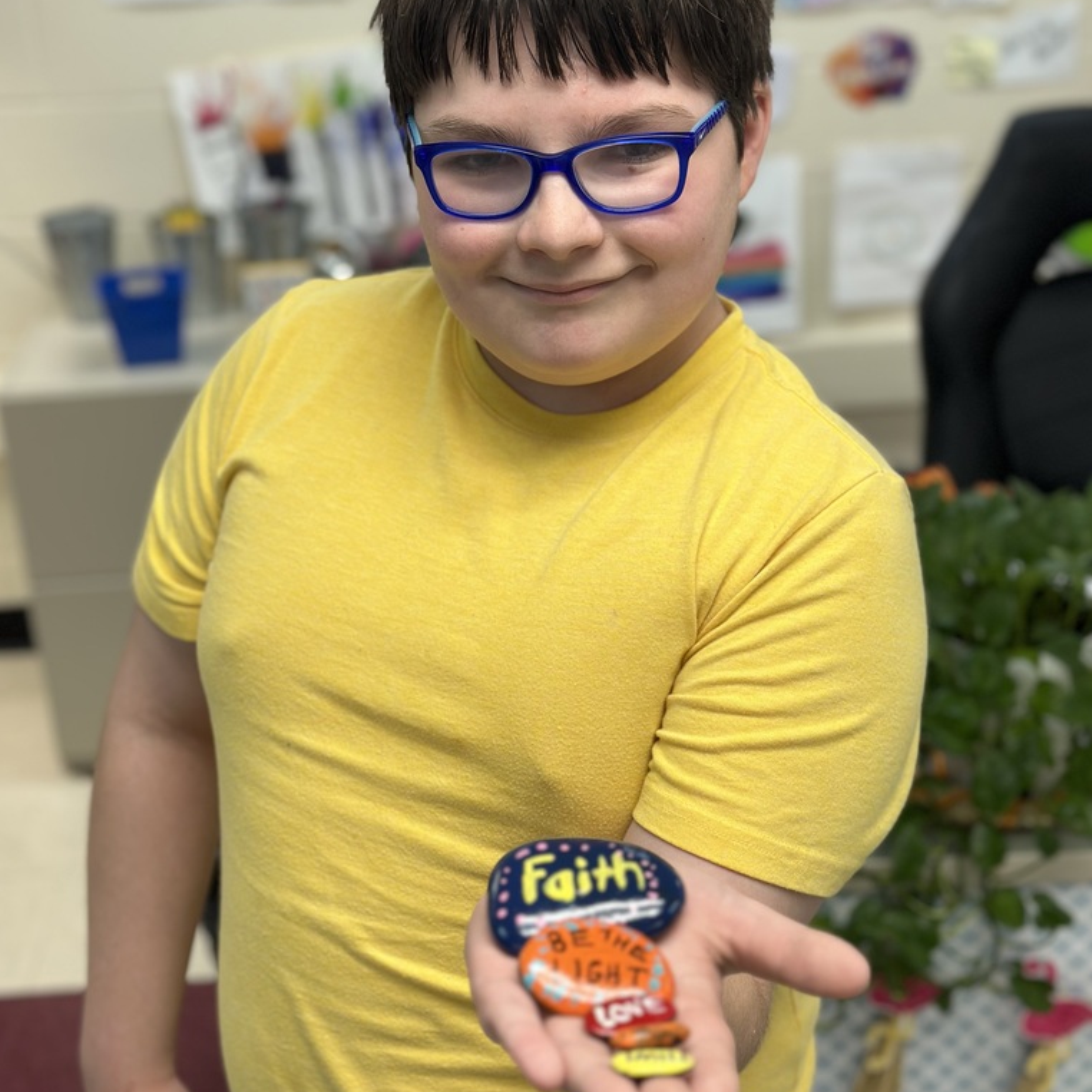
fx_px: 2034
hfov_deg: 30.0
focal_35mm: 57
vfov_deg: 30.0
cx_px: 545
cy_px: 559
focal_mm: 6.86
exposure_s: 1/60
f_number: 1.78
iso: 80
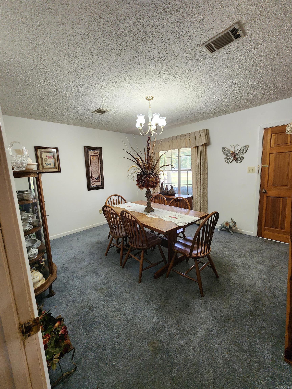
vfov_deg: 106.2
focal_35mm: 13
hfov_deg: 89.9
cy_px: 194
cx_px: 146
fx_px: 146
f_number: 2.2
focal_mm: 2.2
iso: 200
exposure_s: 1/60
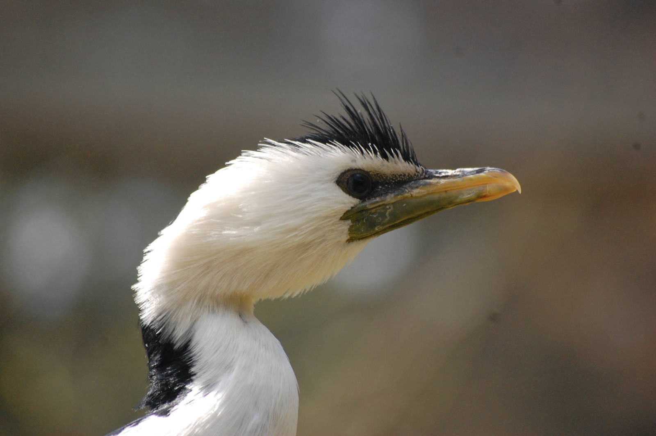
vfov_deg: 4.6
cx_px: 328
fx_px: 5462
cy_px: 218
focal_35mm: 300
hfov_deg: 6.9
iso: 800
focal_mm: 200
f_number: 5.6
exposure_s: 1/500
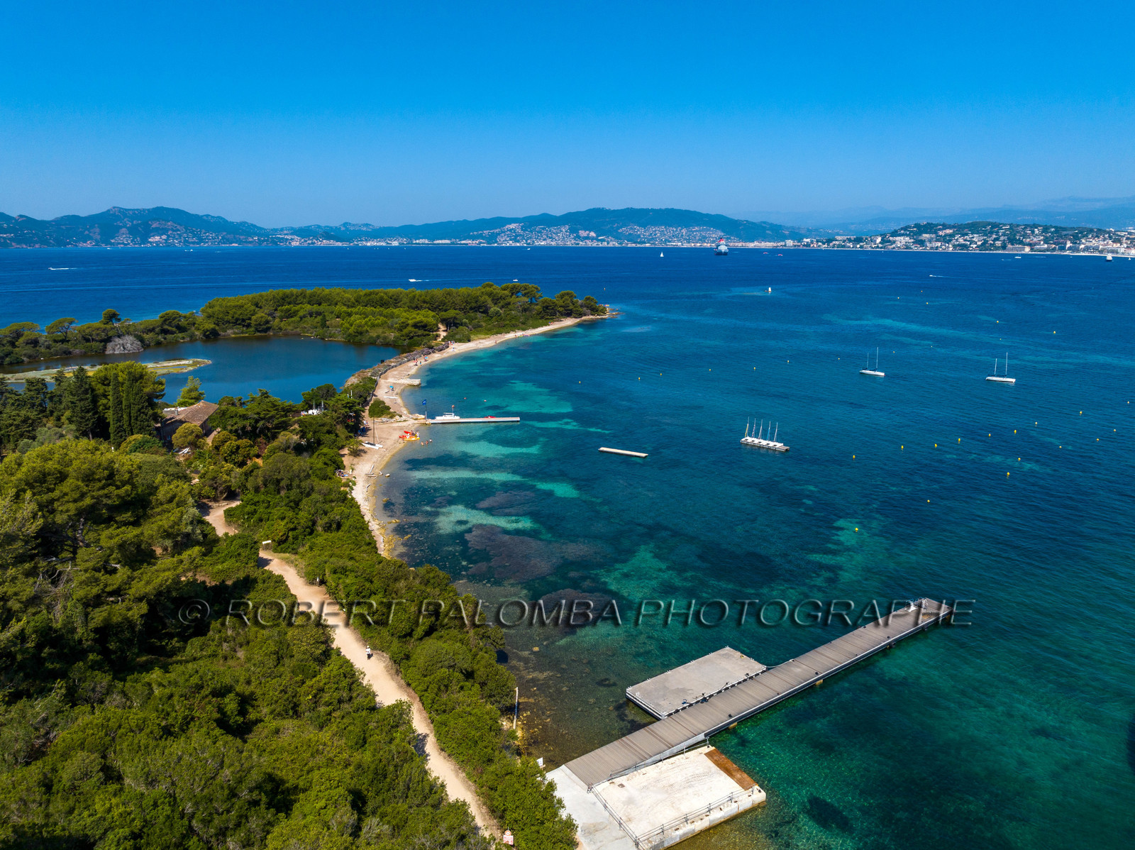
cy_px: 425
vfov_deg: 56.8
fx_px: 786
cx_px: 568
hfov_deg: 71.6
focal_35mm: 24
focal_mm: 12.3
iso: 100
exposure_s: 1/240
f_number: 11
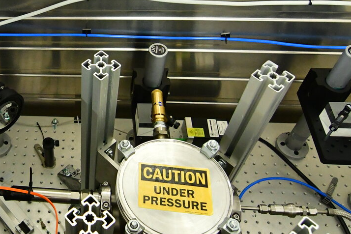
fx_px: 432
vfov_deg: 29.9
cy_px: 66
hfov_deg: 40.7
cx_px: 33
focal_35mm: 44
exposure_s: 1/50
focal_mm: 11
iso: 2500
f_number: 2.8
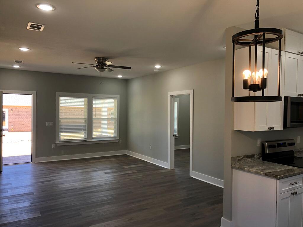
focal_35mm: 28
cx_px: 152
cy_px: 114
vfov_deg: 49.7
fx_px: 245
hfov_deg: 63.4
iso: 64
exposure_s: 1/120
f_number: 1.8
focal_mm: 4
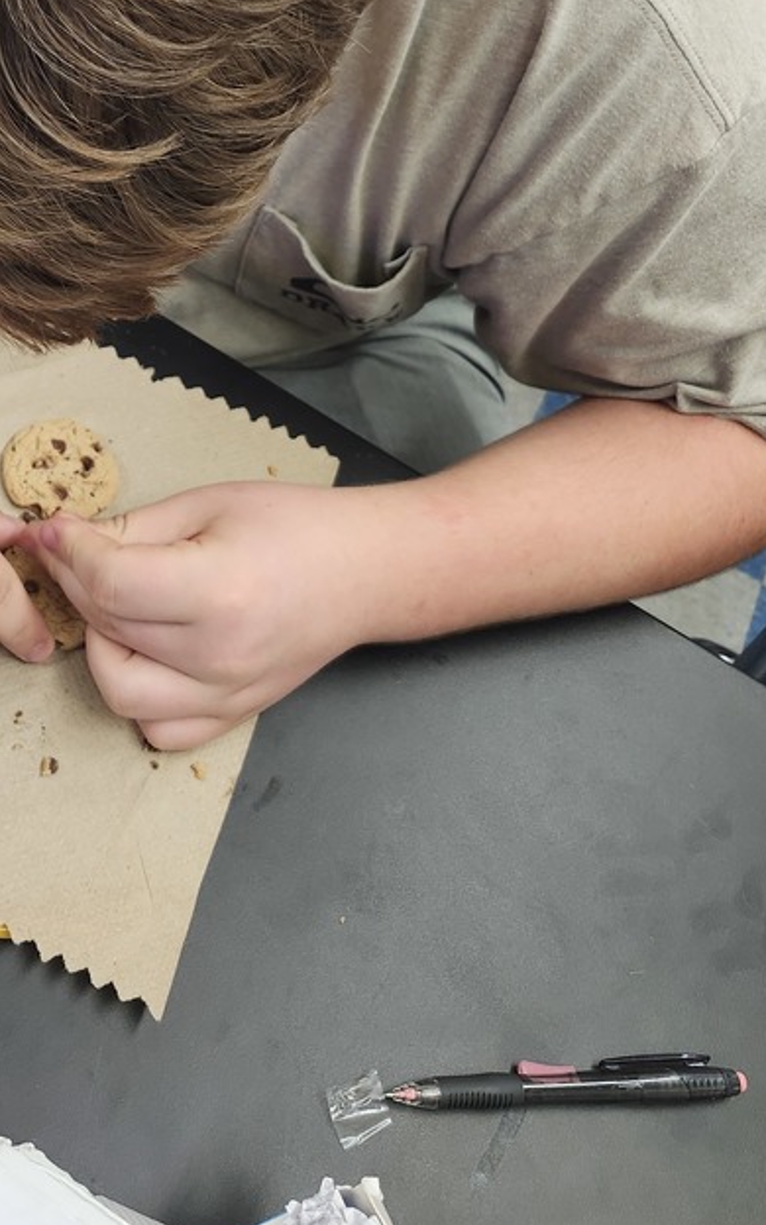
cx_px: 92
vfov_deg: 47.1
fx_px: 1336
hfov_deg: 30.7
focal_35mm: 40
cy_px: 277
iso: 320
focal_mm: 5.54
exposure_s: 1/120
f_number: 1.8
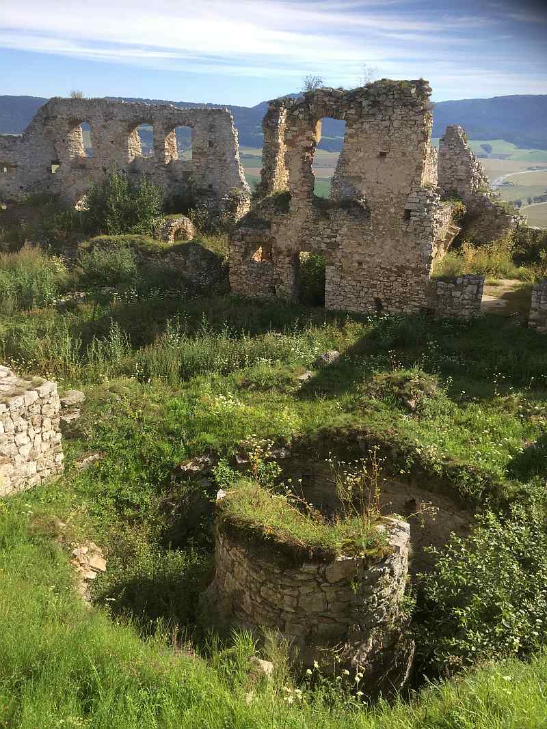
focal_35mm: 29
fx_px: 611
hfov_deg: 48.2
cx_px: 274
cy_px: 364
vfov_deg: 61.7
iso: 32
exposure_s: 1/842
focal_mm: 4.15
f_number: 2.2
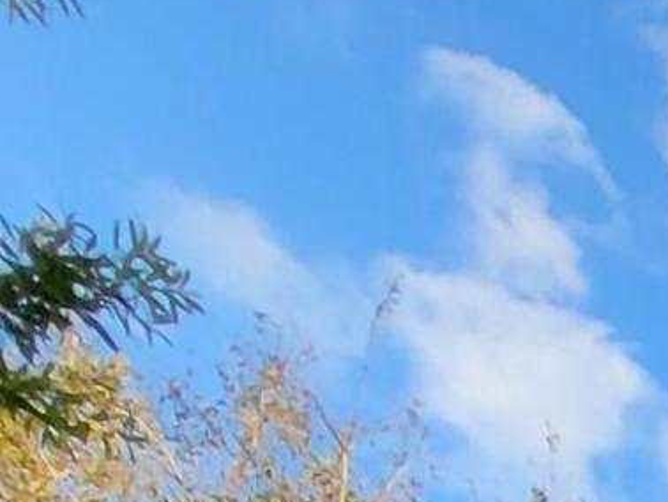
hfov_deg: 13.3
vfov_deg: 9.4
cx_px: 1697
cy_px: 1745
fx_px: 1912
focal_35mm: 99
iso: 32
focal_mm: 1.74
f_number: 2.2
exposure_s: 1/215
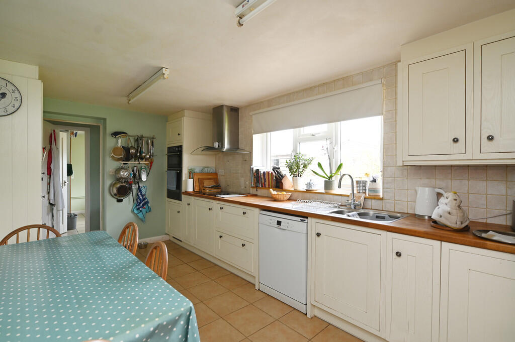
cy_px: 171
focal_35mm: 18
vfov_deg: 67.3
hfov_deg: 90.0
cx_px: 258
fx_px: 257
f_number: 4
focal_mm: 18
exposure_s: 1/60
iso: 220
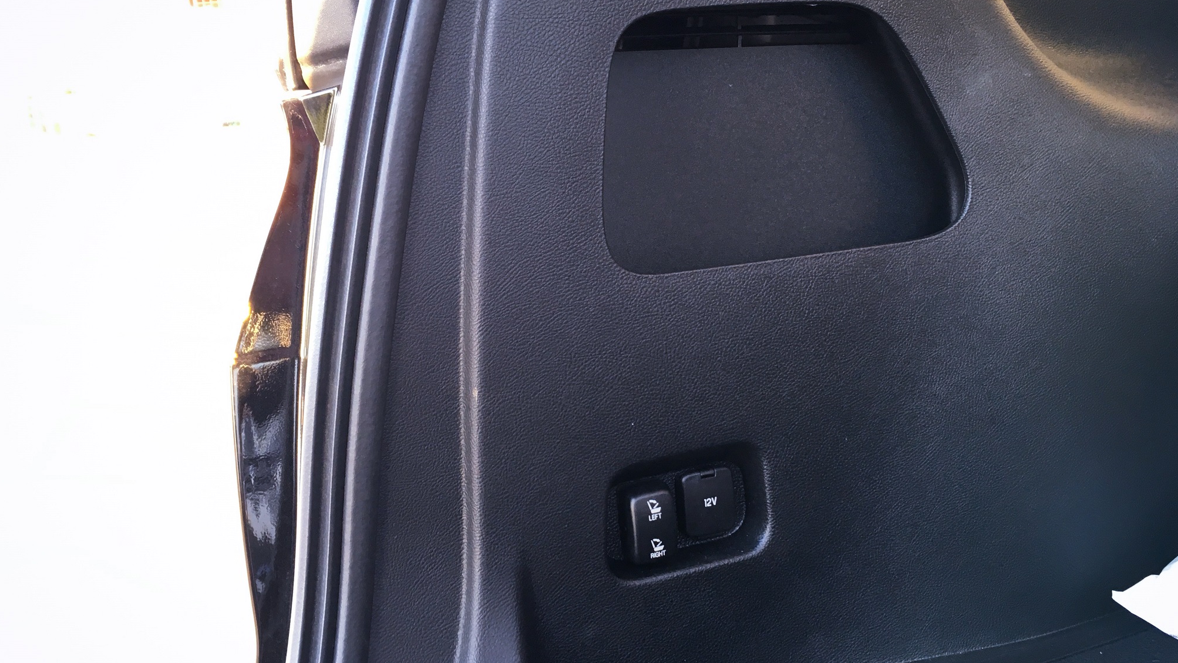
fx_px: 1000
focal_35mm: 32
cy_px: 354
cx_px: 591
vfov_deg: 36.7
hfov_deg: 61.0
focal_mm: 4.15
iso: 40
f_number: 2.2
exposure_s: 1/33
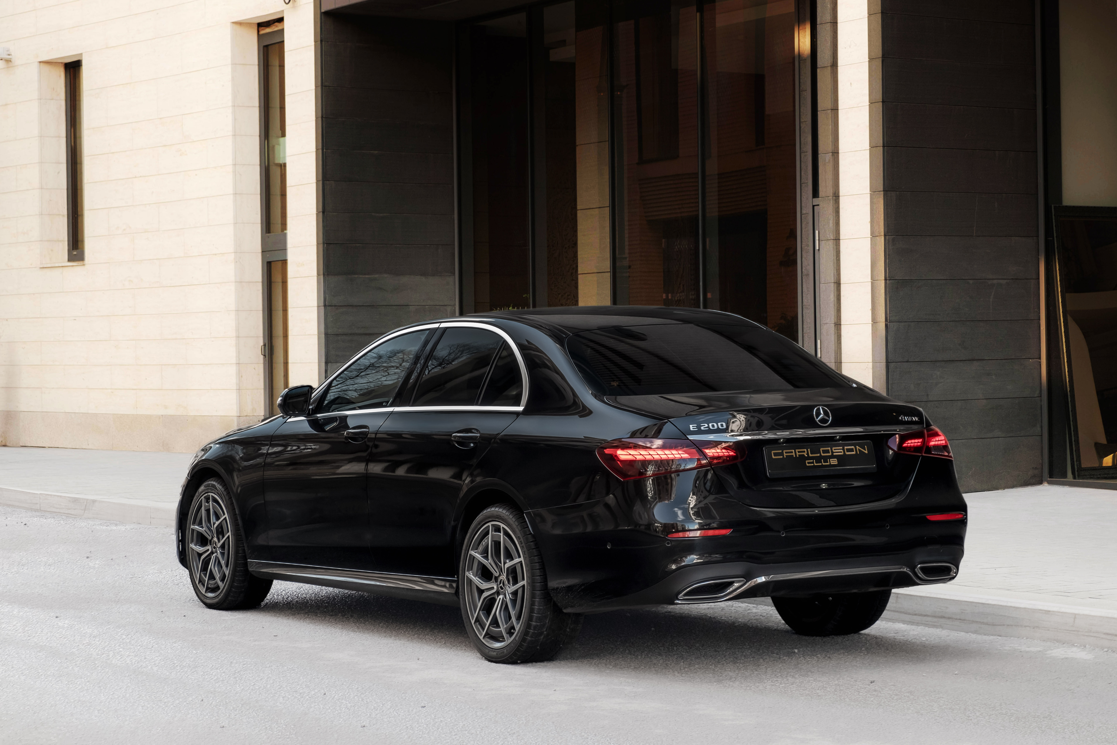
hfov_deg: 27.7
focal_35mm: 73
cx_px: 558
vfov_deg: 18.7
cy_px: 372
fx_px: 2265
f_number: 5.6
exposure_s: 1/25
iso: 400
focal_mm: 48.5
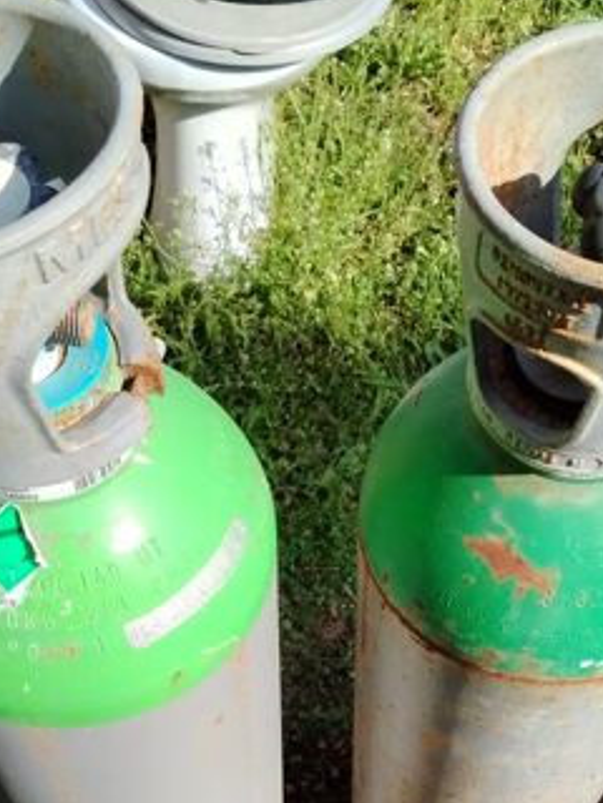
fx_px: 1208
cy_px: 647
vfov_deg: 35.6
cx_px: 302
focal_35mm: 52
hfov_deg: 28.0
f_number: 1.8
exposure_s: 1/1156
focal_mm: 4.25
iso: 100
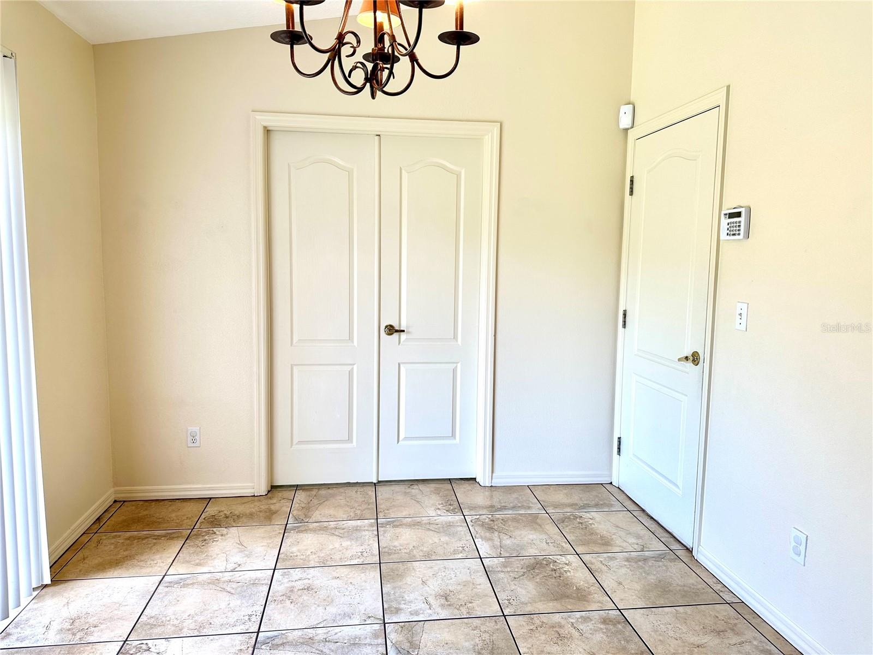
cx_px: 436
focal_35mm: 24
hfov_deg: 71.6
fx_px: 605
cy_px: 328
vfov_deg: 56.8
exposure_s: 1/274
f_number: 1.78
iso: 80
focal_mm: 6.86
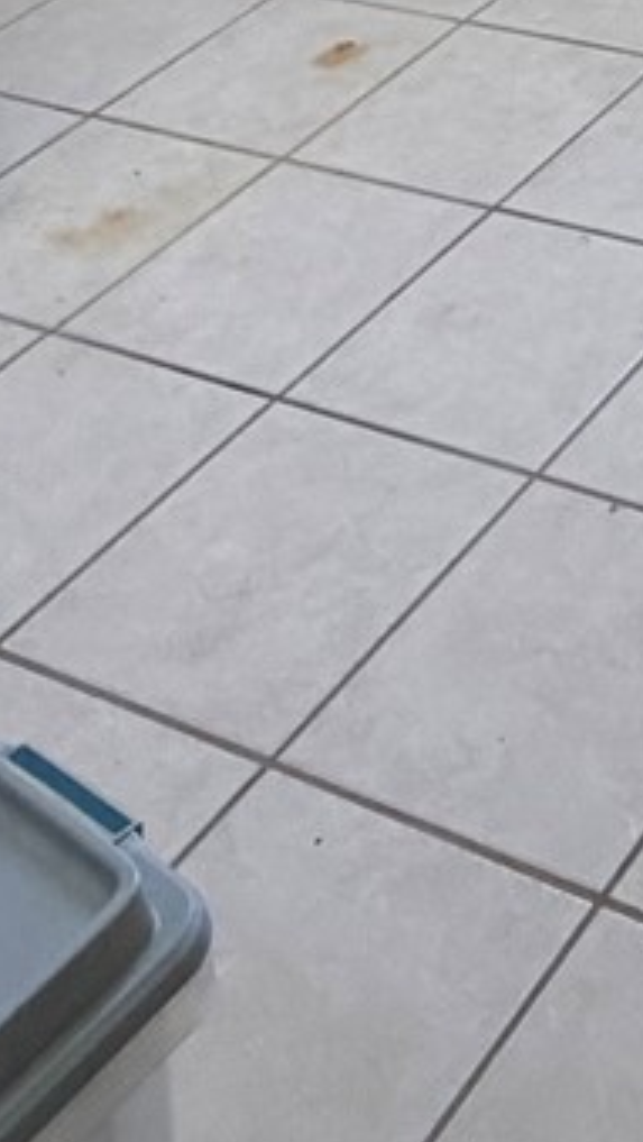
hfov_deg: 15.2
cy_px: -825
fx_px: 2180
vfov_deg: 21.3
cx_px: 1044
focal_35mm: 72
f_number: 2.2
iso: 320
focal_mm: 2.22
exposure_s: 1/88
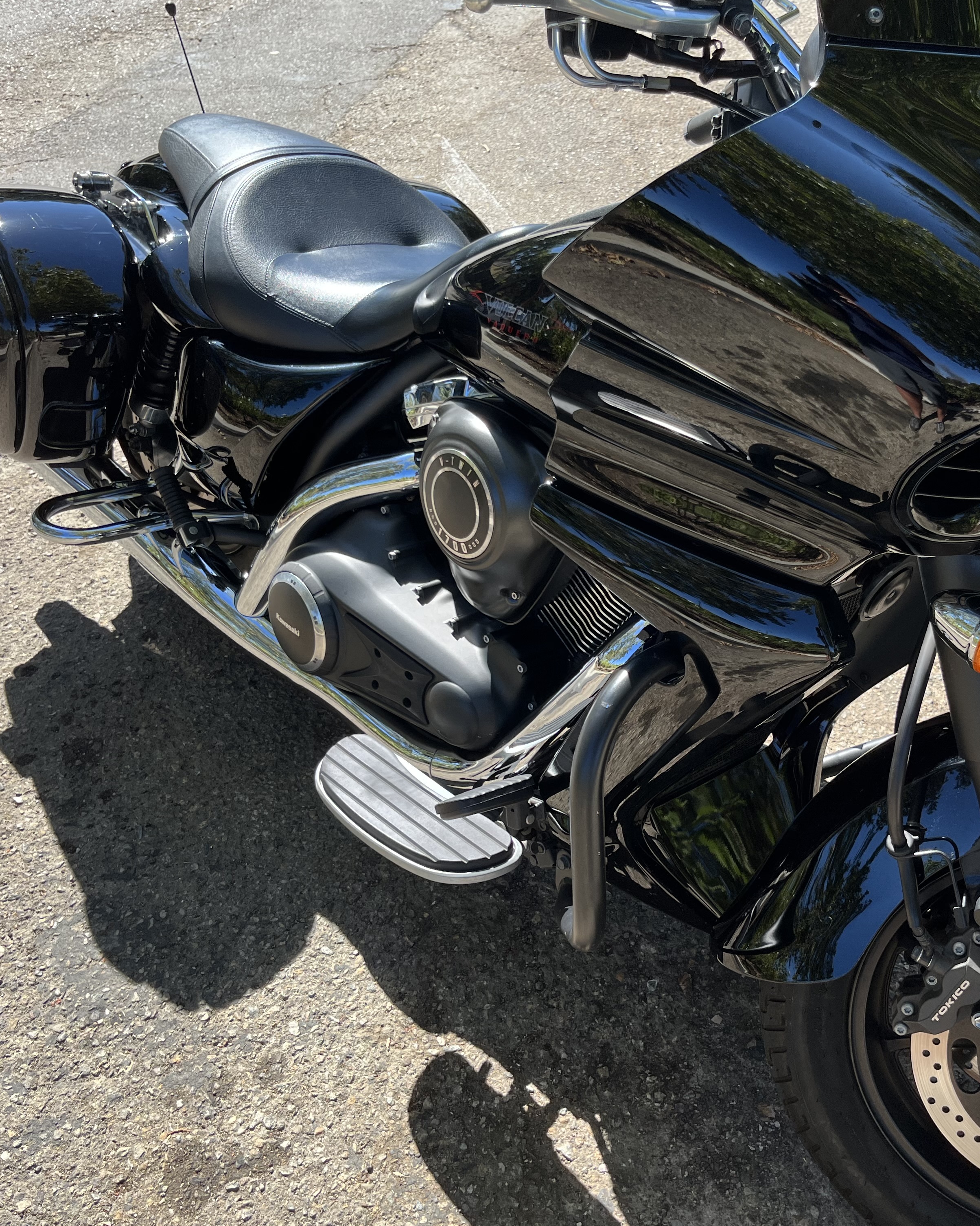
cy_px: 613
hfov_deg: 43.0
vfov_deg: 52.8
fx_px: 1233
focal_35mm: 34
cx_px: 612
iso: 50
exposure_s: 1/871
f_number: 1.6
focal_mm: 5.1
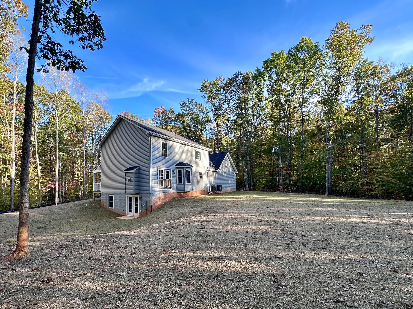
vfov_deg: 77.7
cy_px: 175
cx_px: 186
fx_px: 191
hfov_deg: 94.2
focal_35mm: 16
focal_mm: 2.22
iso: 40
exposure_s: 1/205
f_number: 2.2
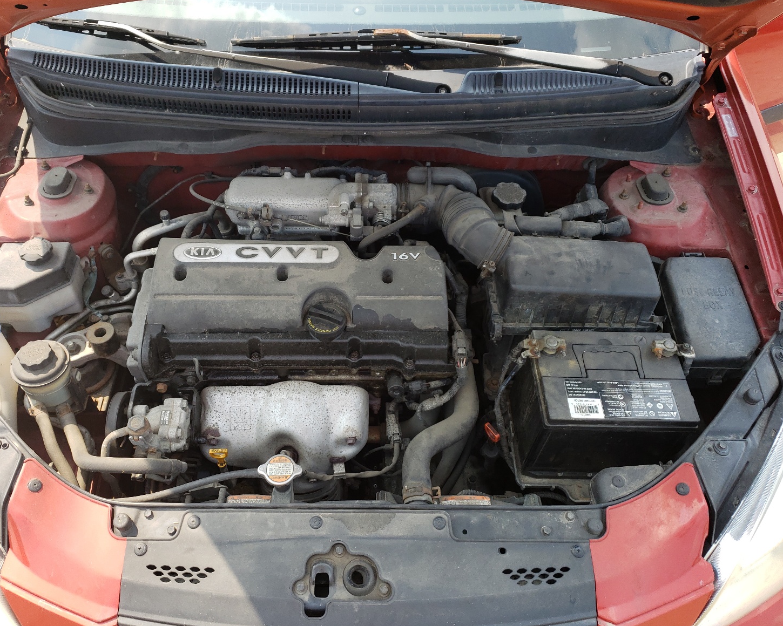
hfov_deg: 62.2
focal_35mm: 28
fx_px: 649
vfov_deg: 51.5
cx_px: 368
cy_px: 309
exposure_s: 1/714
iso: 50
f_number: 1.5
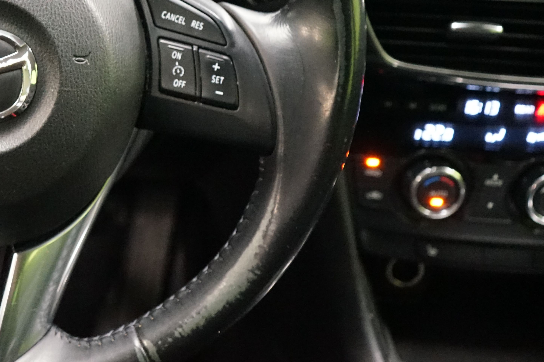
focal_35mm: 71
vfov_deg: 18.7
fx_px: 1073
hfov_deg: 26.8
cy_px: 12
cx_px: -11
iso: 6400
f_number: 5
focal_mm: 34
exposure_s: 1/30
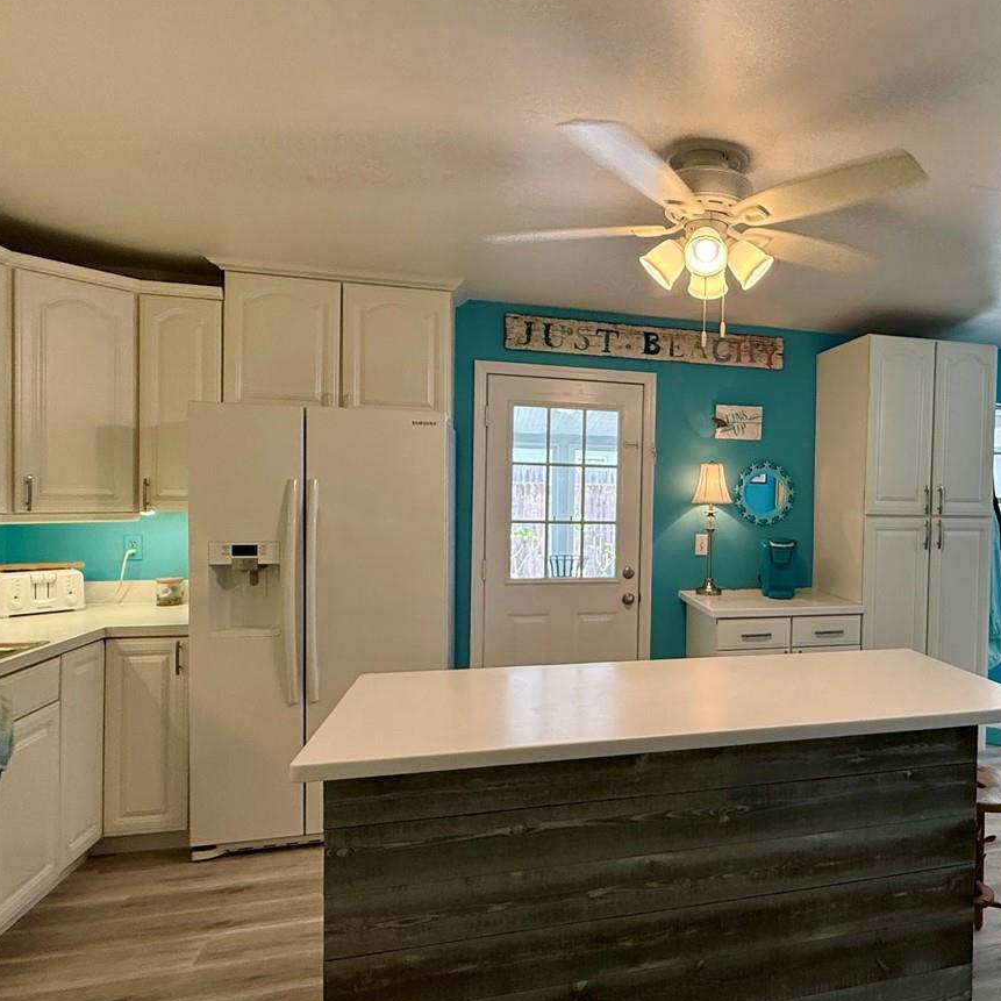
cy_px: 513
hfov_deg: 63.7
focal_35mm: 23
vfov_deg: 67.2
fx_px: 752
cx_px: 737
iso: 250
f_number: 2.2
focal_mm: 2.22
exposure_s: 1/120
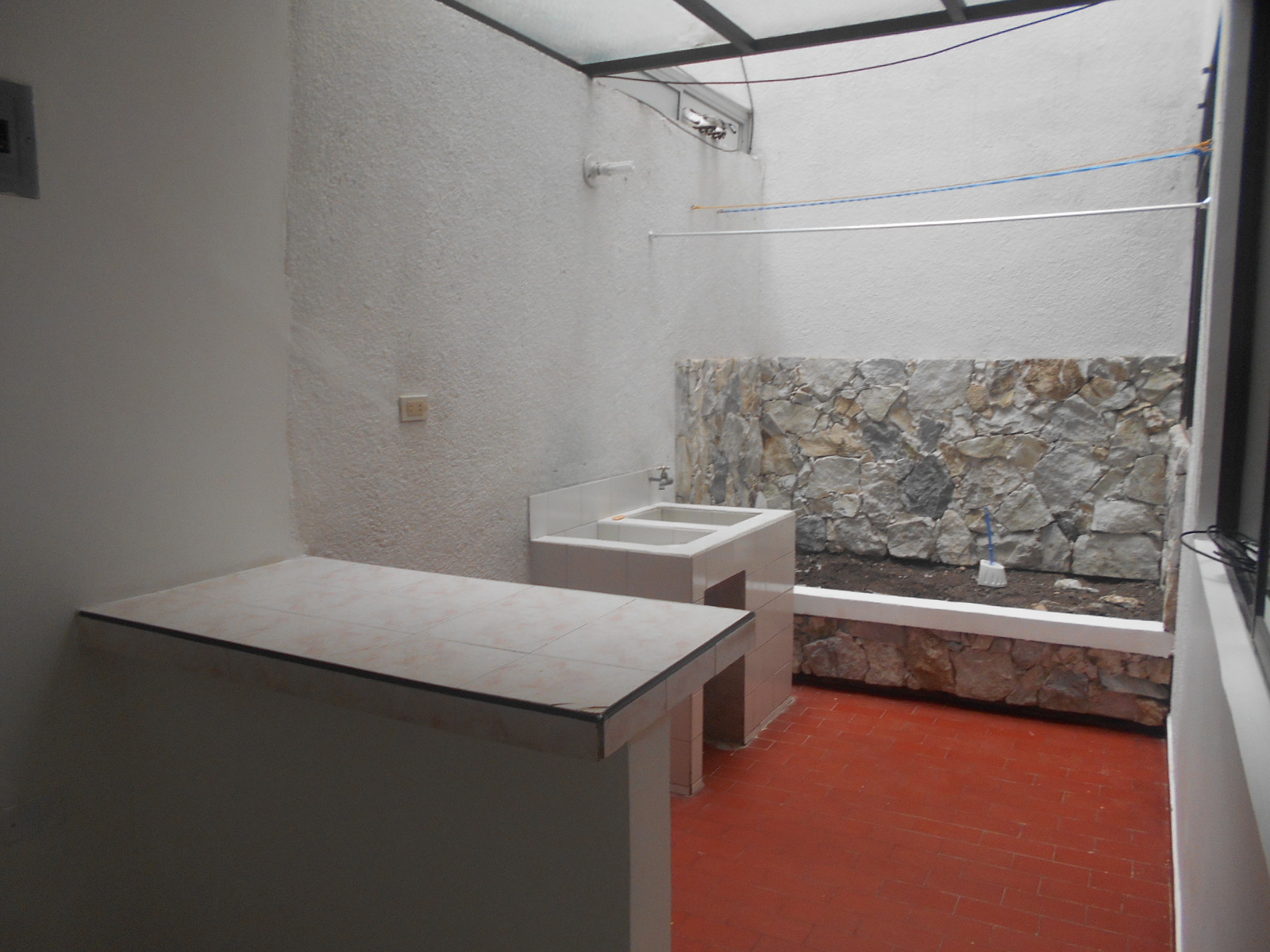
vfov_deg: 53.1
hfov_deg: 67.3
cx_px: 635
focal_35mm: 26
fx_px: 954
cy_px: 476
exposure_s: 1/30
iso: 140
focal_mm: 4.6
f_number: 3.2
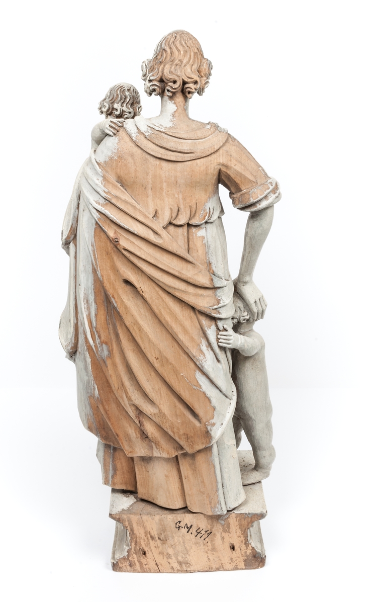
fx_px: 803
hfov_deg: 26.3
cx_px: 176
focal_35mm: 49
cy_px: 301
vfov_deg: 41.1
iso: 250
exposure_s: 1/125
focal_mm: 32
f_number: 20
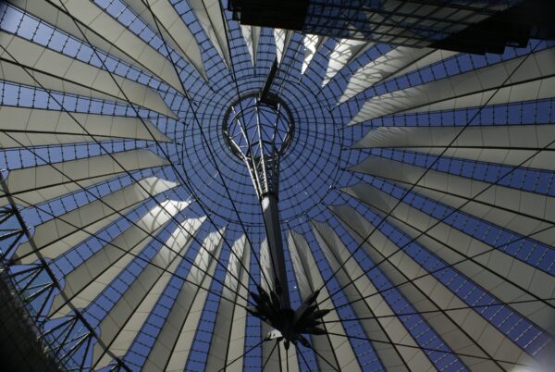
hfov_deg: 67.3
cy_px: 186
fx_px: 417
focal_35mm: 27
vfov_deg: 48.1
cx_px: 278
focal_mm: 18
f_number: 10
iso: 100
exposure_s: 1/250
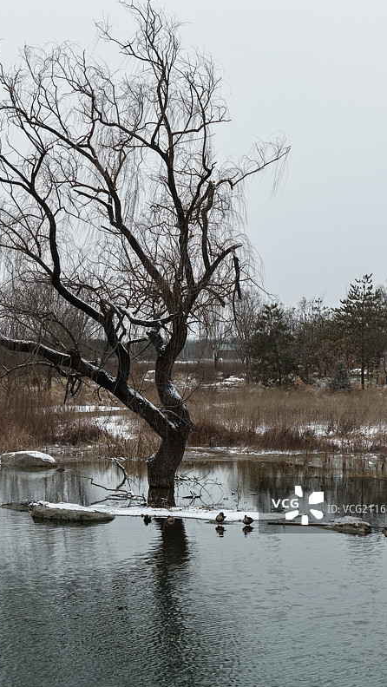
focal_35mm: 77
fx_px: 1404
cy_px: 343
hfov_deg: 15.7
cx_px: 192
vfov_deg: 27.5
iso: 100
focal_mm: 19.35
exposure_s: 1/800
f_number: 2.8
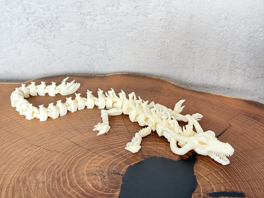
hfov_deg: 39.7
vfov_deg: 30.3
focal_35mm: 48
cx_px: 132
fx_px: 366
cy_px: 99
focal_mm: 6.76
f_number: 1.78
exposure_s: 1/40
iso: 400
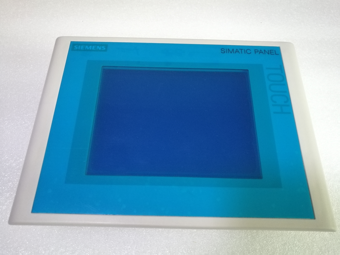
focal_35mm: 27
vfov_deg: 51.4
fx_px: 265
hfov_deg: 65.3
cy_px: 128
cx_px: 170
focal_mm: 4.5
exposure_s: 1/16.7
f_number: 2.2
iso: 1000
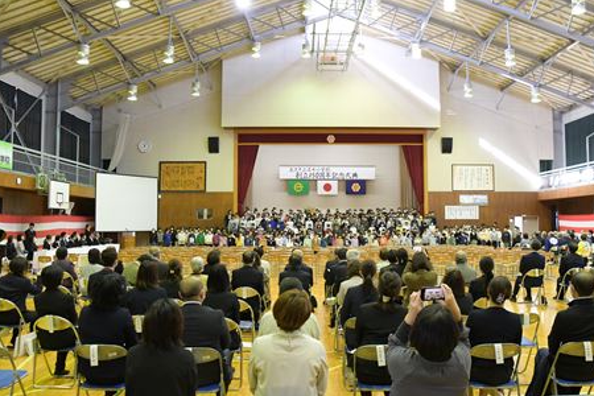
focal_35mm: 30
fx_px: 495
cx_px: 318
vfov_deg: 43.6
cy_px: 196
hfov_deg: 61.9
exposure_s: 1/100
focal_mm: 18
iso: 3200
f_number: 5
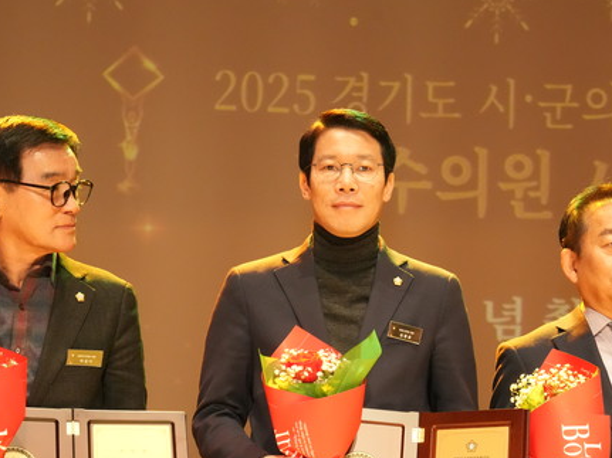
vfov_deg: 13.7
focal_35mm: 108
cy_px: 308
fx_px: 1909
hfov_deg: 18.2
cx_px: 356
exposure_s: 1/125
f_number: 8
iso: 8000
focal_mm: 62
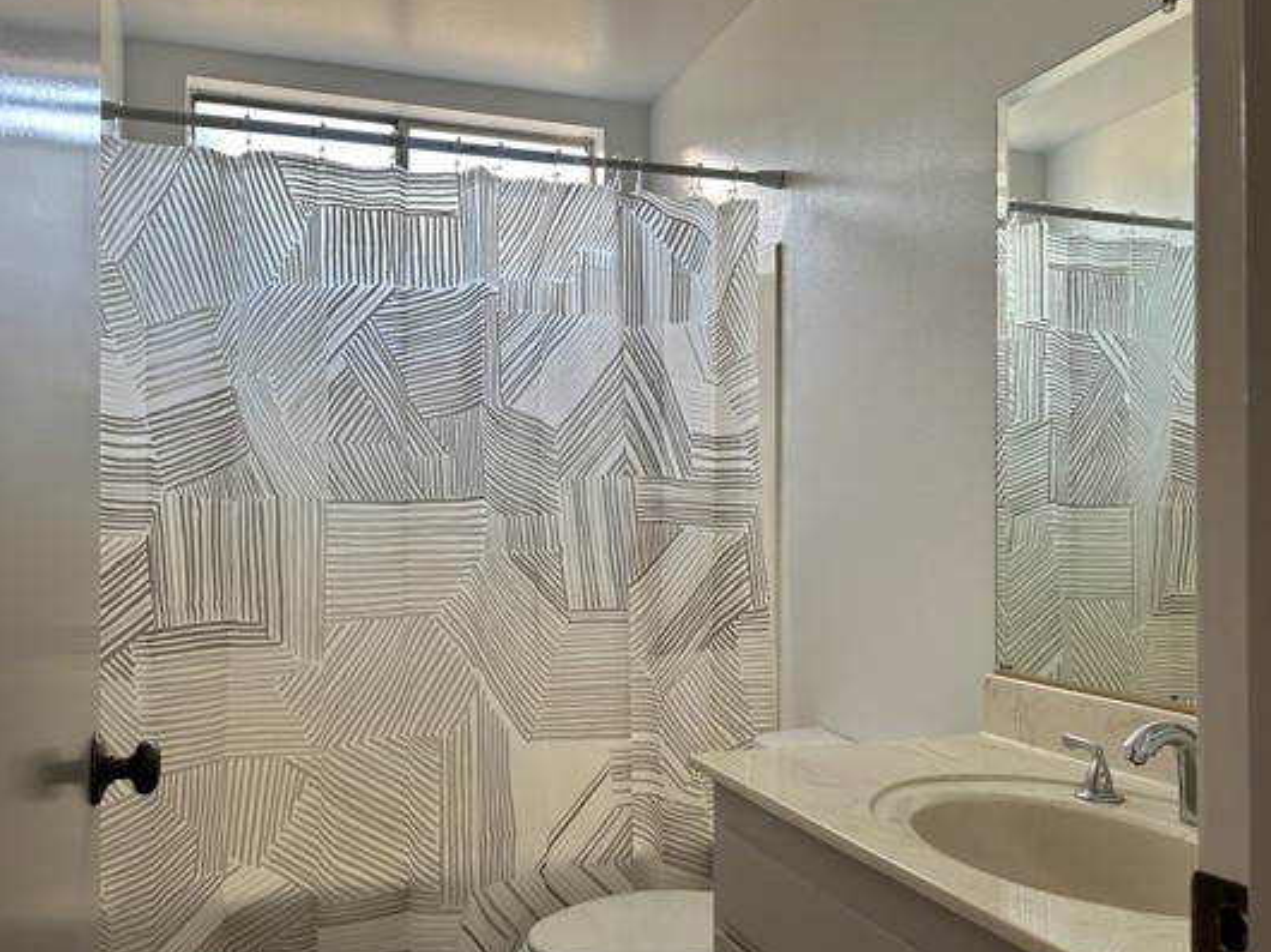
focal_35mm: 29
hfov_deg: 61.5
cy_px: 520
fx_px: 1064
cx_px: 571
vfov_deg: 48.1
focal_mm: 6.86
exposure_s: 1/121
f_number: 1.78
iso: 125
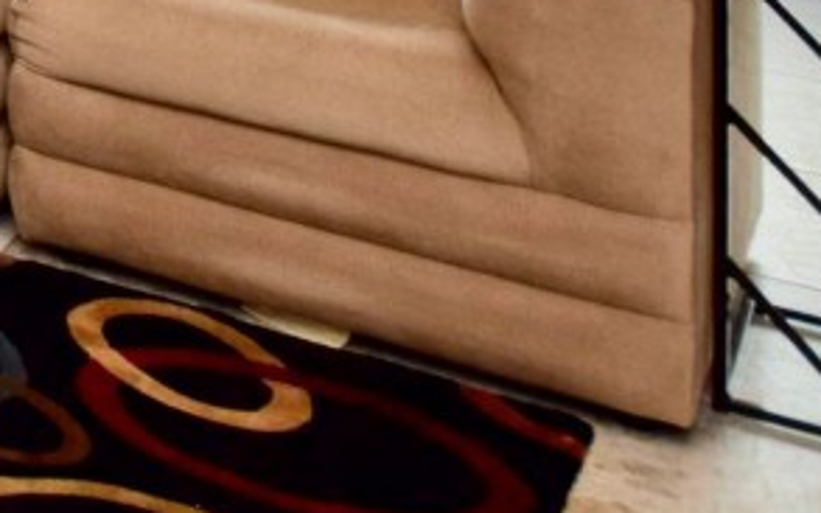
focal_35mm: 94
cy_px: -956
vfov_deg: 10.5
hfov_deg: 14.2
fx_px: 2103
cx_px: -1188
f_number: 5.6
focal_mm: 10
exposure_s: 1/125
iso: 100
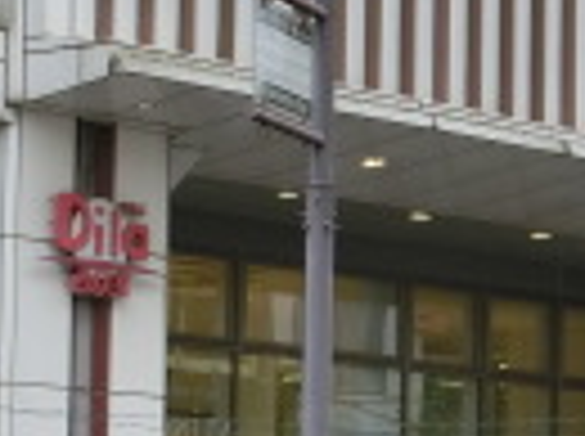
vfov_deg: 6.7
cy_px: 193
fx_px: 3745
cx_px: 814
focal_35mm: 222
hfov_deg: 8.8
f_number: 4.4
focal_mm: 8
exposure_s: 1/200
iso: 80
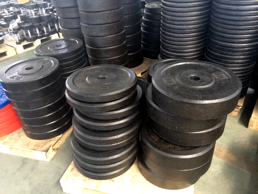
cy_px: 97
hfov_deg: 60.0
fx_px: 224
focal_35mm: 30
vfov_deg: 46.8
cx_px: 129
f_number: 2.2
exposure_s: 1/30
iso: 64
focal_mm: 4.12
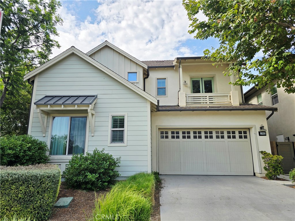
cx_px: 148
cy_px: 110
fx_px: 196
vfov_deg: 58.9
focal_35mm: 23
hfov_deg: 73.9
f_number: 1.7
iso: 12
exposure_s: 1/625
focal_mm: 6.3
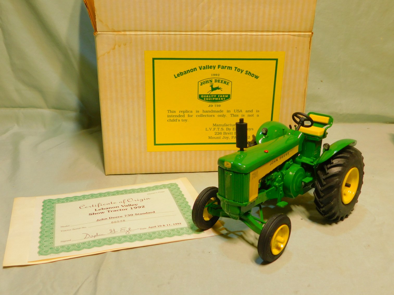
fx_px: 410
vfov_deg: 39.7
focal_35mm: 36
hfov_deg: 51.4
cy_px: 148
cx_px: 197
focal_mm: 6.3
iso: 125
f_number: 3.5
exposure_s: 1/80
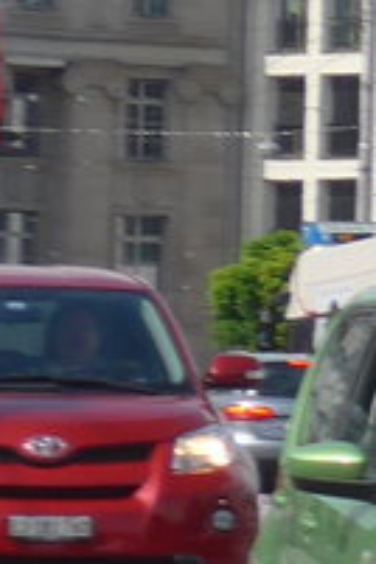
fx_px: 9995
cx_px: 1656
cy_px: 651
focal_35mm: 638
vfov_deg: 3.2
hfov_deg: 2.1
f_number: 4.8
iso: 80
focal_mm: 20.4
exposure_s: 1/500
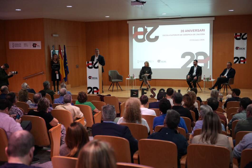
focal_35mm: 40
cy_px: 84
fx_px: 284
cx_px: 126
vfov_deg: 33.0
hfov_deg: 47.9
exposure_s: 1/160
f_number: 2.8
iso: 2000
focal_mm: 40.5
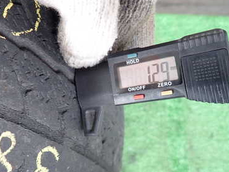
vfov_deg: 35.1
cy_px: 77
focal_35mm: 41
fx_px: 271
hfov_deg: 45.1
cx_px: 75
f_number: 2
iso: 200
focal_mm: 4.5
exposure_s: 1/60
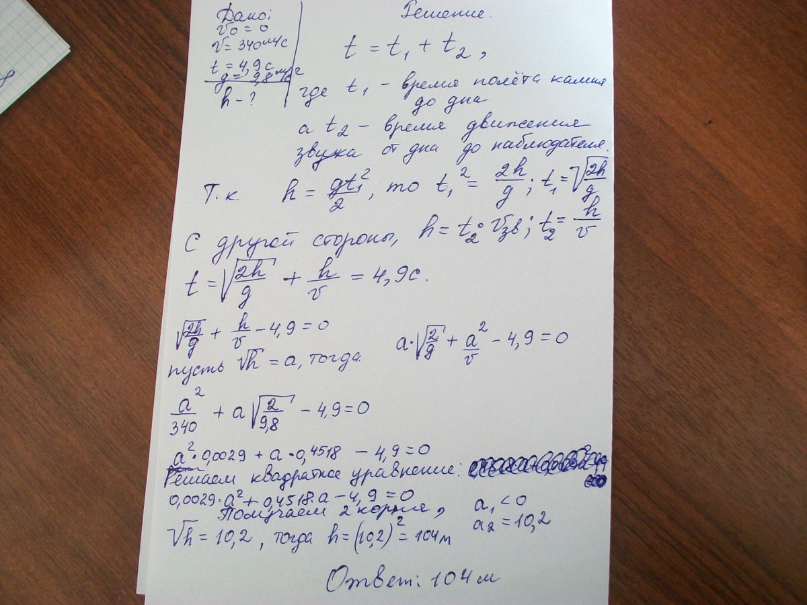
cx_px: 404
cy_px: 302
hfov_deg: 54.0
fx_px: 793
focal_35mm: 34
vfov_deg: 41.8
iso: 160
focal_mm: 5.7
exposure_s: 1/13
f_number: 2.8
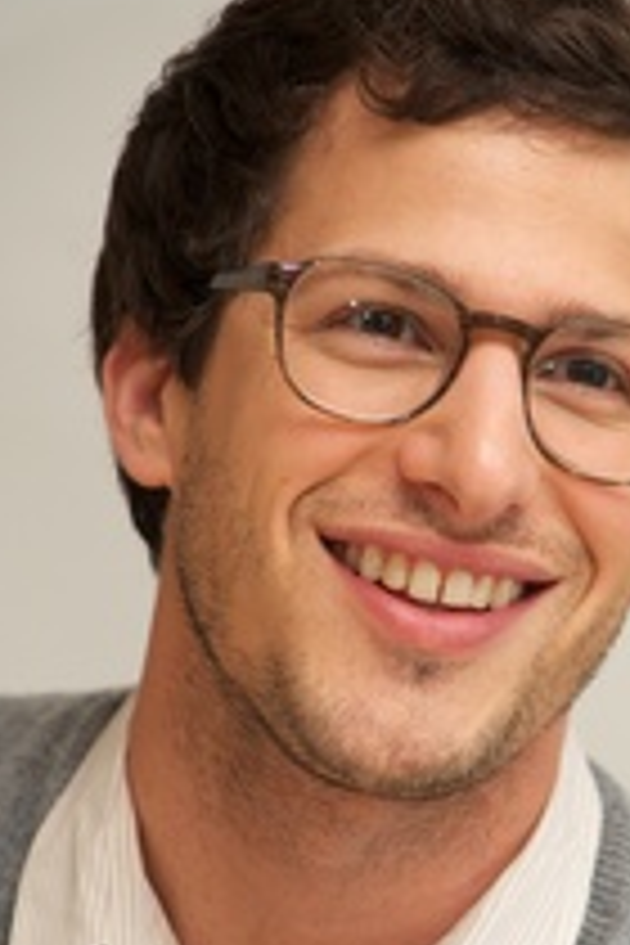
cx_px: 486
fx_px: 10000
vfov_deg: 5.4
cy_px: 657
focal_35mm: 381
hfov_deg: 3.6
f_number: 5.6
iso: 500
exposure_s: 1/60
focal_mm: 200
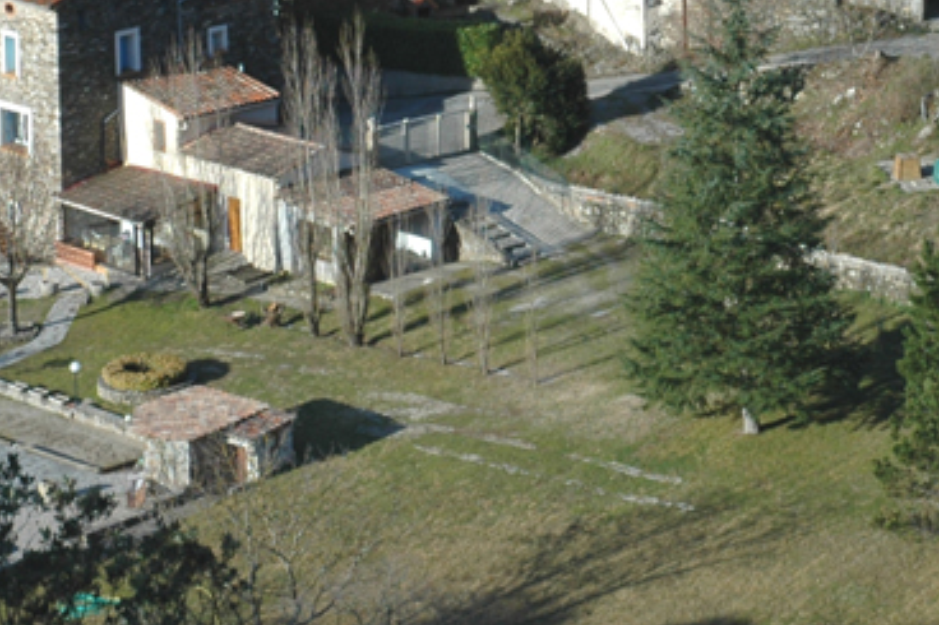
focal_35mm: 155
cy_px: -142
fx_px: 4041
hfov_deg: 13.1
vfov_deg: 8.7
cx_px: 959
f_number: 9
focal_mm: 38
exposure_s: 1/160
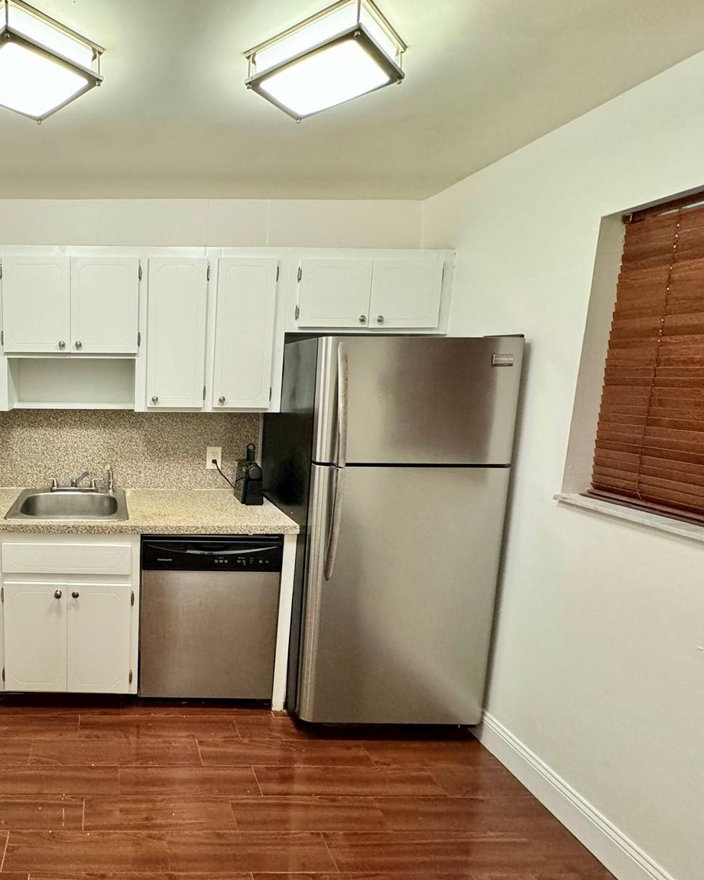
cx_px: 108
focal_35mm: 19
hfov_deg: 62.6
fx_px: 495
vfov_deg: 83.3
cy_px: 437
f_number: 2.2
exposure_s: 1/120
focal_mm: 2.22
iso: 320
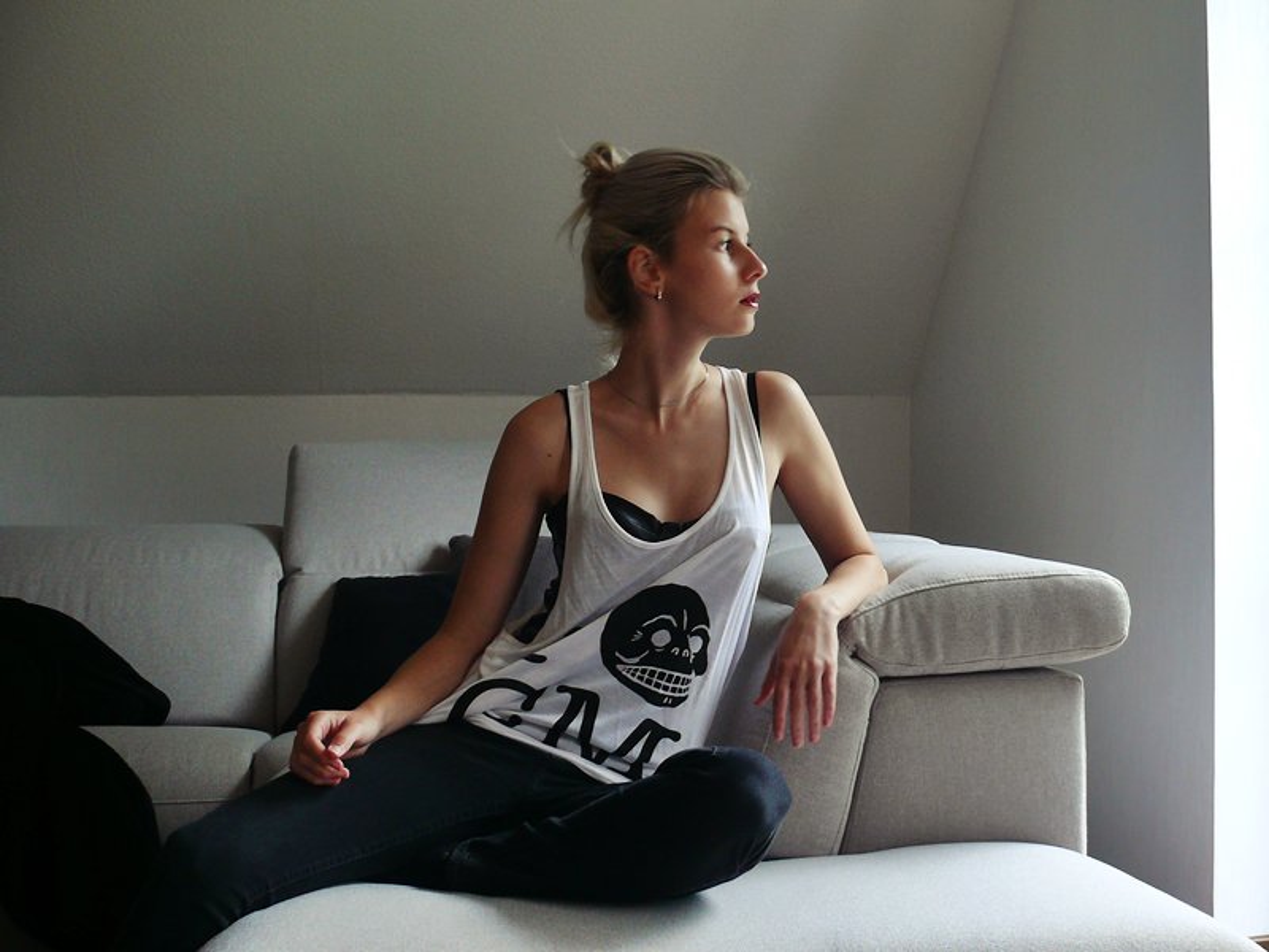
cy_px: 476
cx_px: 634
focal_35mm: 35
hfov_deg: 52.6
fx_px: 1283
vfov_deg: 40.7
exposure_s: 1/15
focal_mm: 7.4
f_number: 2.8
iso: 100
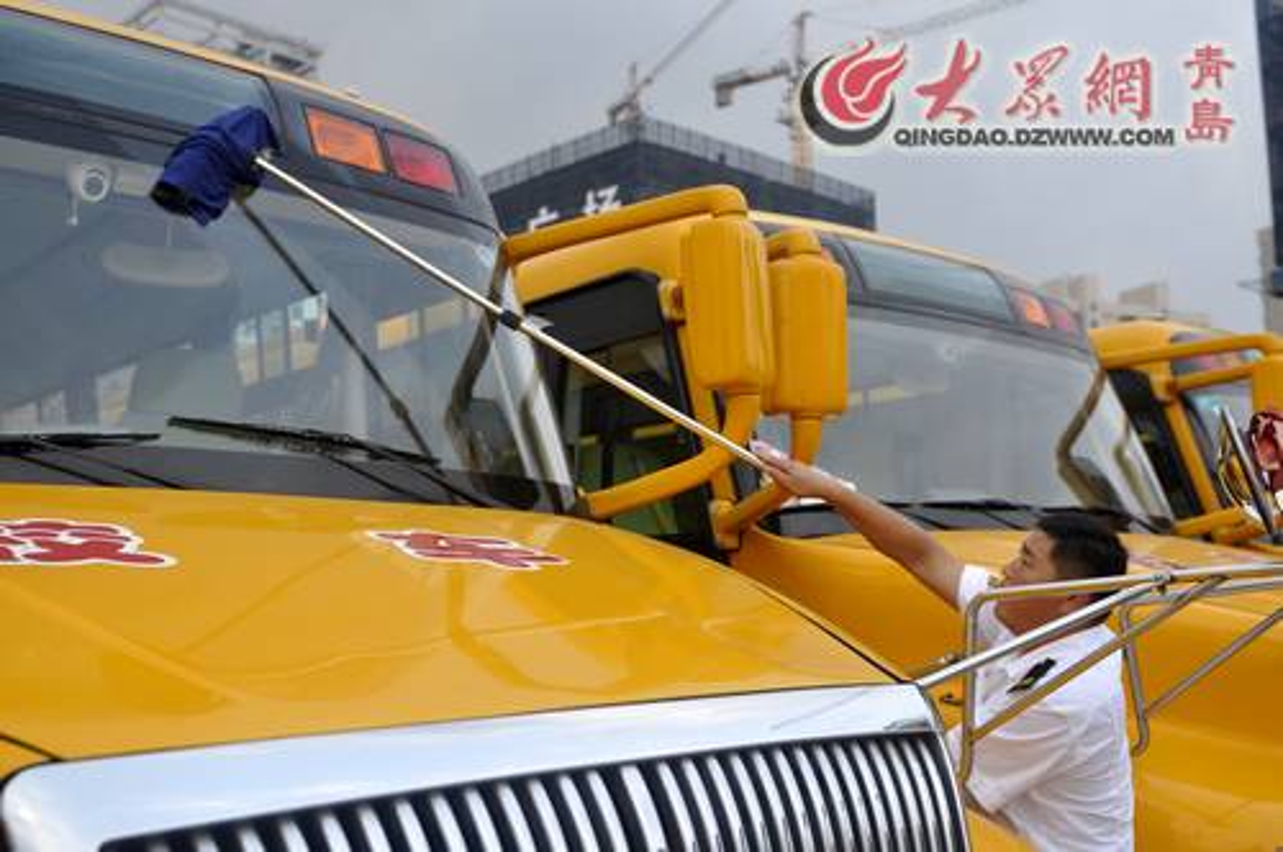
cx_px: 642
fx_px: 1281
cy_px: 426
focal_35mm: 36
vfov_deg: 36.8
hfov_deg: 53.2
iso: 200
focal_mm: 24
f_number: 2.8
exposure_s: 1/125
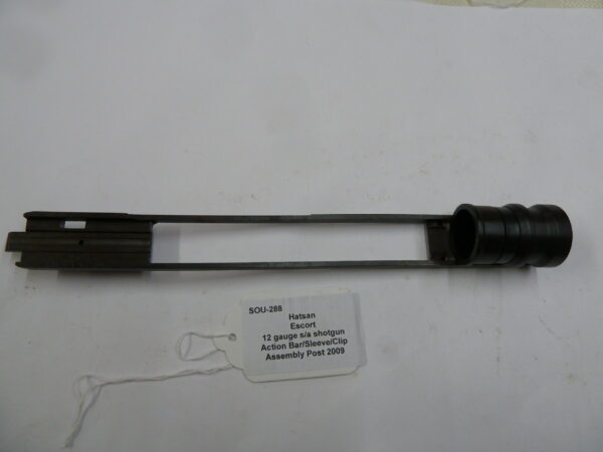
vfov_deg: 54.9
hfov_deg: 69.4
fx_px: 435
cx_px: 302
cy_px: 226
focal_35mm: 25
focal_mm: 4.1
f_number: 3.3
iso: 160
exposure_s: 1/30
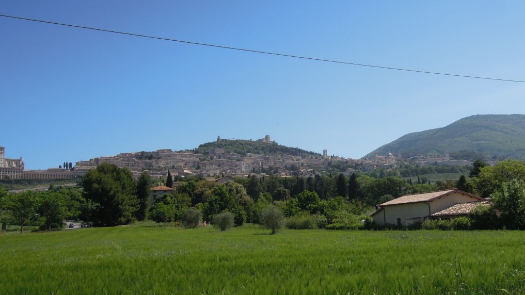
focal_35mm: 34
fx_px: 473
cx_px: 263
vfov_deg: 34.6
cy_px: 156
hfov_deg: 58.0
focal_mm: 5.5
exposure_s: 1/1250
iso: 160
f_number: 4.2
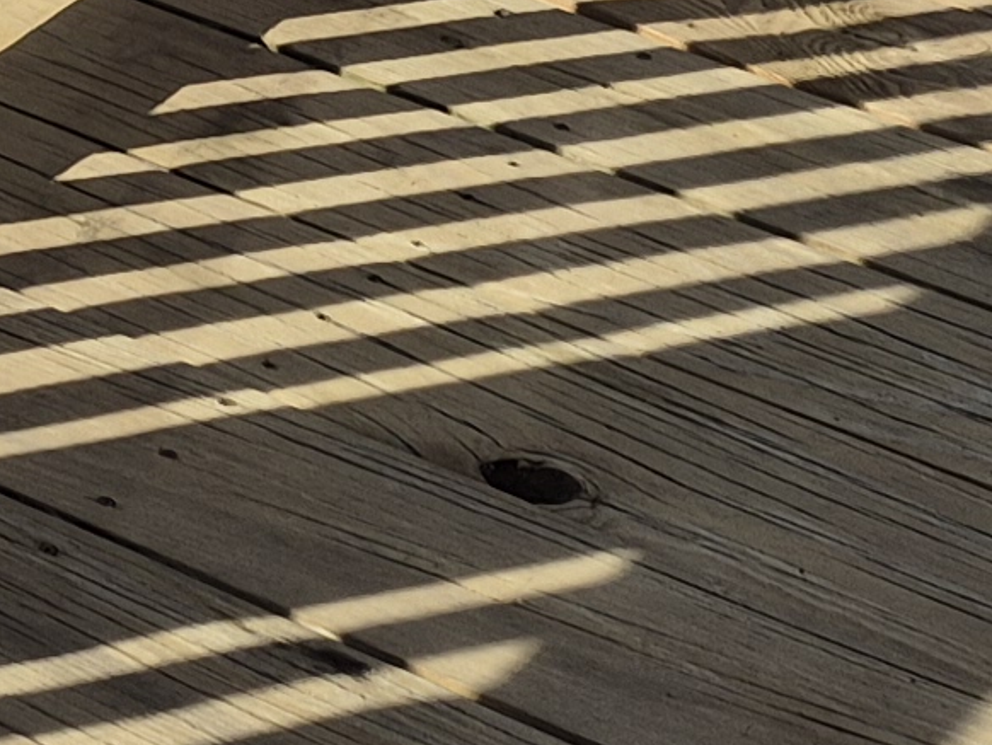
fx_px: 4530
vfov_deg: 7.9
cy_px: -1626
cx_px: -670
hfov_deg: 11.7
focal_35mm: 158
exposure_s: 1/1544
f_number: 1.8
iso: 25
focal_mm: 5.4
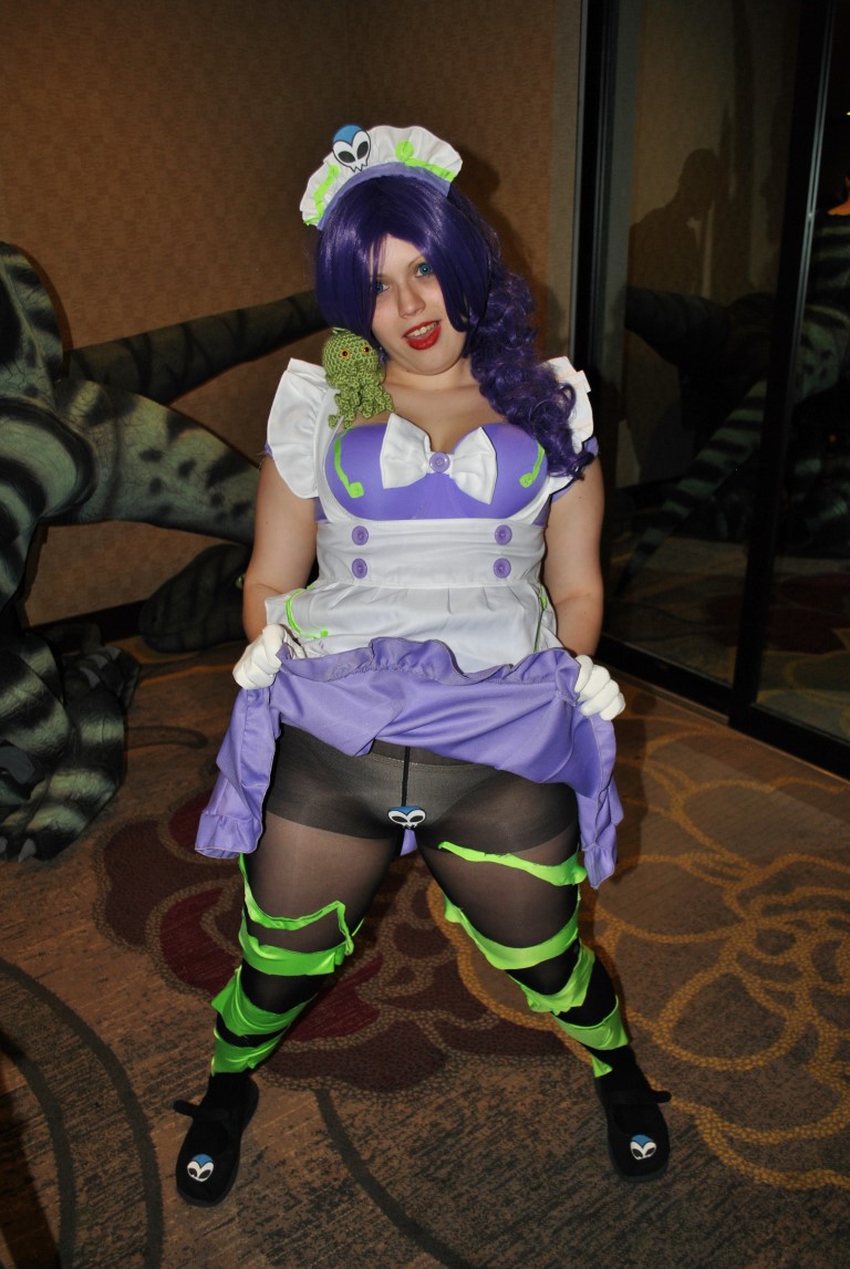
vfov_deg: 61.9
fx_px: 1059
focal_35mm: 30
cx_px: 425
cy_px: 634
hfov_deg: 43.7
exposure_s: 1/60
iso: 200
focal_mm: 20
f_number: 3.8
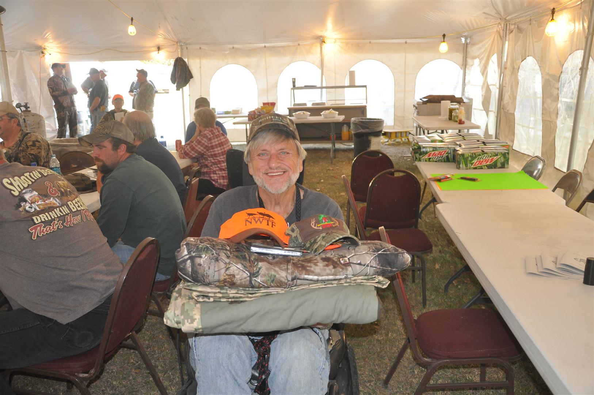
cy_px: 198
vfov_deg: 41.6
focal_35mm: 32
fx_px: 519
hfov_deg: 59.5
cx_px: 297
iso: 800
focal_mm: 21
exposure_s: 1/125
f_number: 3.8
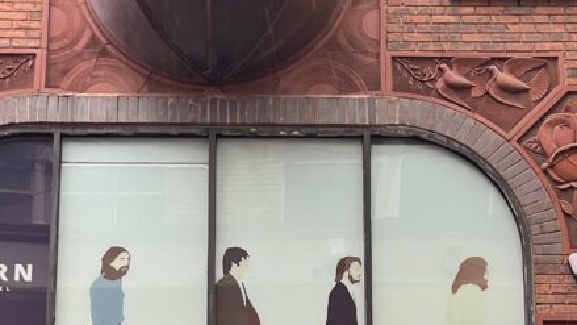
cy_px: 488
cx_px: 263
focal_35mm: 66
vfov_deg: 16.6
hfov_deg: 31.9
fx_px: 1010
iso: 100
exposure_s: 1/50
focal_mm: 5.7
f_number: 1.5
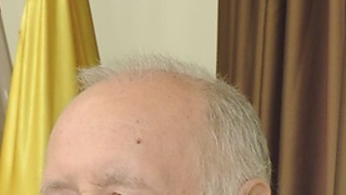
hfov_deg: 15.0
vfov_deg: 8.4
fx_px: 1312
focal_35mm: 143
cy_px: 268
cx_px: 155
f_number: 3.7
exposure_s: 1/15
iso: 400
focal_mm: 9.8
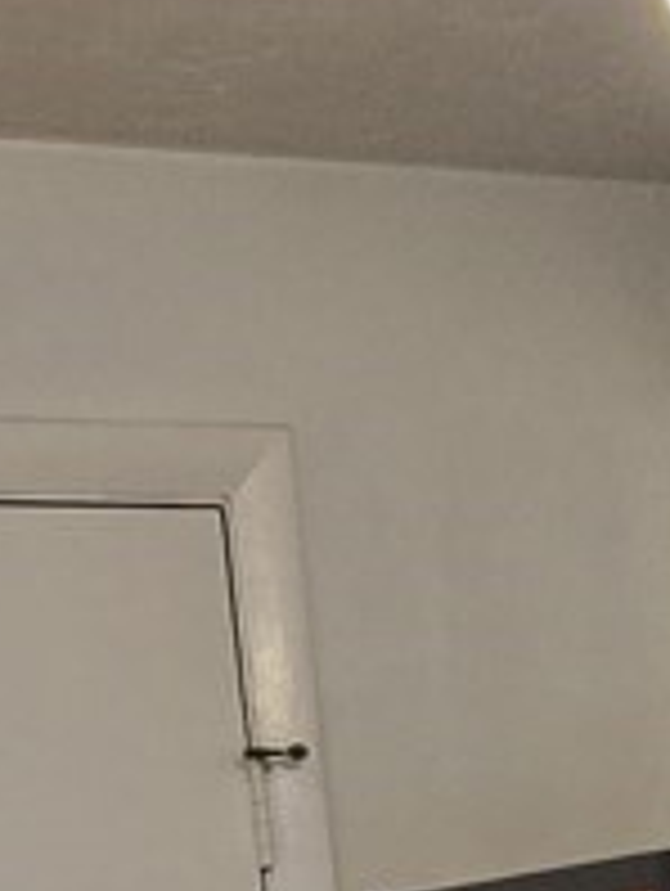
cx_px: 1259
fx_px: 4584
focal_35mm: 178
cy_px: 2088
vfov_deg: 9.8
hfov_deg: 8.0
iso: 800
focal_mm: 6.3
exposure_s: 1/120
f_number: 1.7
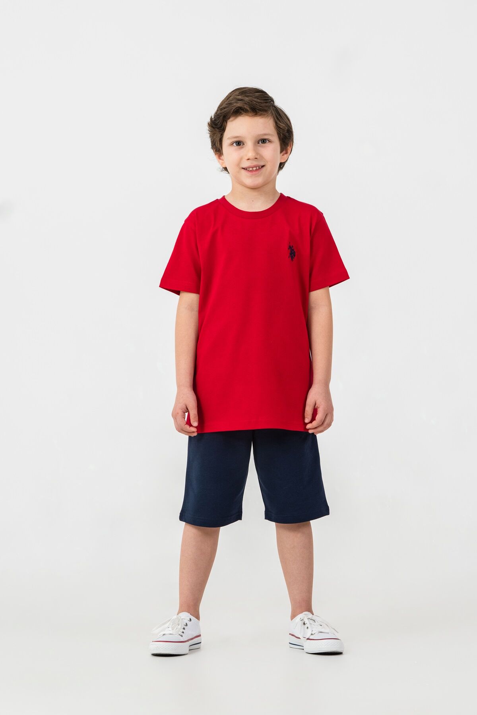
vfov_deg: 15.8
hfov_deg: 10.5
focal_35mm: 130
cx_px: 238
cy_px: 358
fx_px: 2584
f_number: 6.3
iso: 160
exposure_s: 1/160
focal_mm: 87
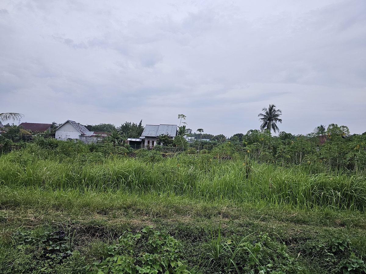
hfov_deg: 73.9
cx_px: 183
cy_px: 137
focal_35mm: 23
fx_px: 243
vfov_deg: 58.9
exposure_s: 1/100
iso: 250
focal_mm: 6.3
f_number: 1.7
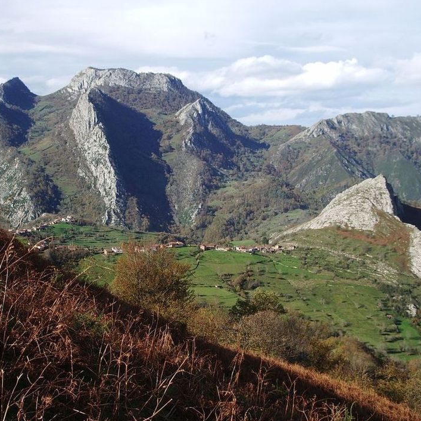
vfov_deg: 28.6
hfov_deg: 28.5
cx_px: 169
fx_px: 826
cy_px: 212
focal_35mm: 60
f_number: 5
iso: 50
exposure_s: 1/250
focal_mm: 8.2
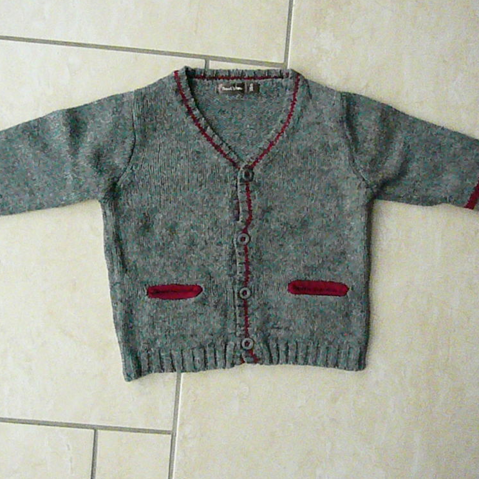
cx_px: 234
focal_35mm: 38
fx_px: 595
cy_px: 240
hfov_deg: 43.9
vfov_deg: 43.9
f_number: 9
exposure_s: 1/400
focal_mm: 5.2
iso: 3200
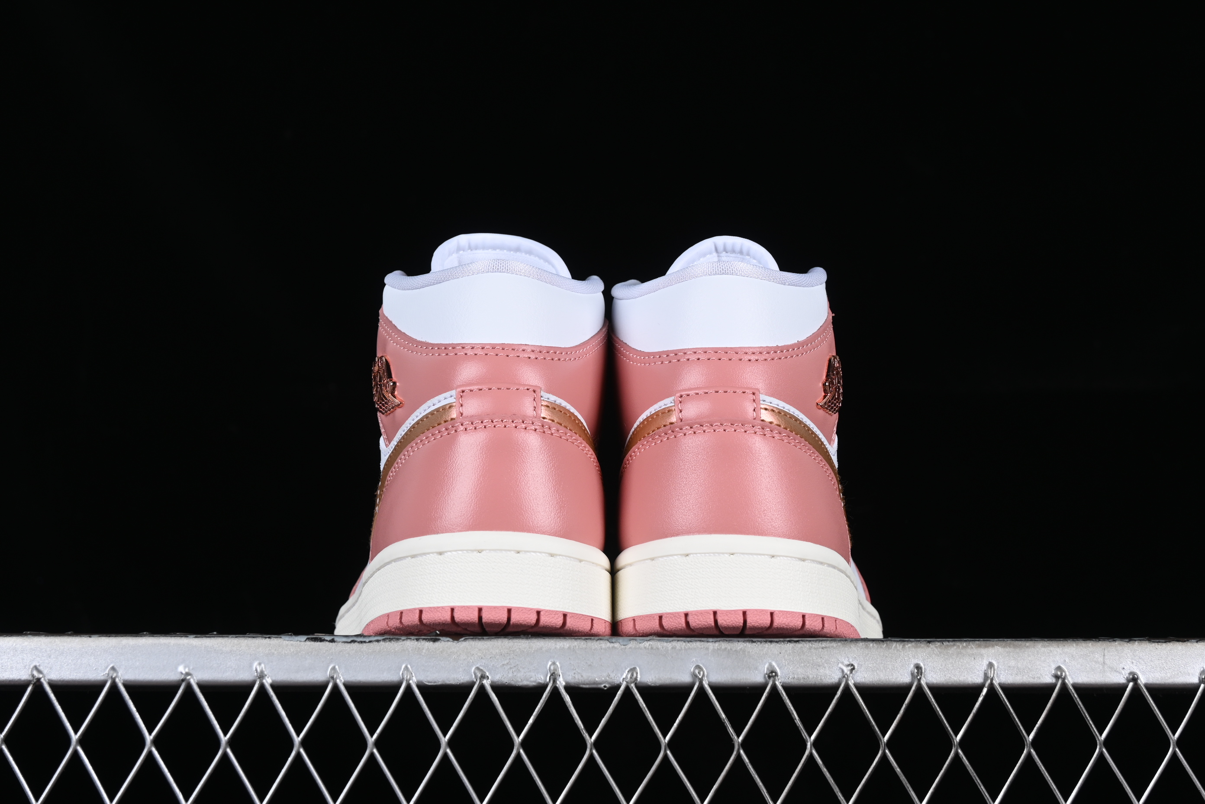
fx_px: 2510
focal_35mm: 75
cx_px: 602
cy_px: 402
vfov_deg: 18.2
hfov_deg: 27.0
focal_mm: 50
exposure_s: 1/80
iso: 160
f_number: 8
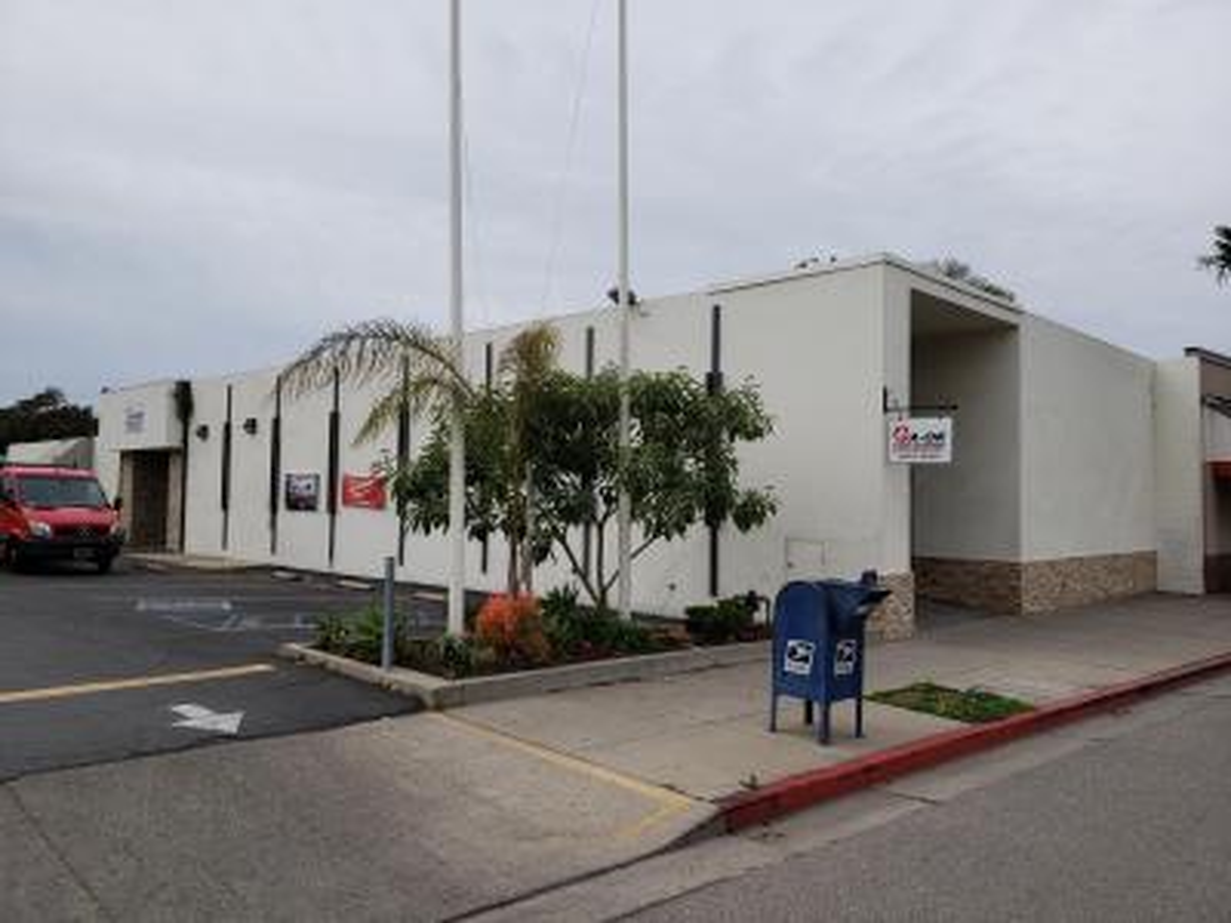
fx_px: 925
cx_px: 616
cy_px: 462
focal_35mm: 26
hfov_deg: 67.3
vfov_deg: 53.1
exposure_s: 1/1930
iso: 50
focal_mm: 4.3
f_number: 2.4
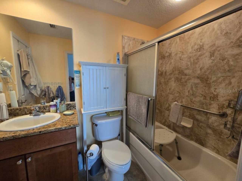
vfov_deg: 89.9
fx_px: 91
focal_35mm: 13
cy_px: 90
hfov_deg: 106.2
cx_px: 121
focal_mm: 2.2
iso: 250
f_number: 2.2
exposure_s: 1/60
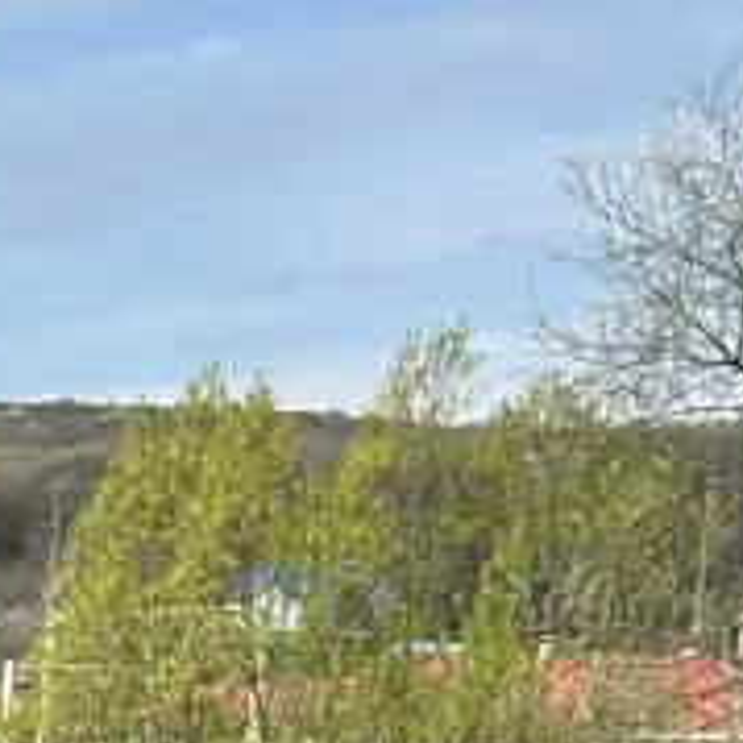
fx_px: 4493
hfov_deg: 7.3
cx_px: -2117
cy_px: 1507
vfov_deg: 8.9
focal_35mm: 185
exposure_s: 1/2841
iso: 50
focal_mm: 5.7
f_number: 1.5
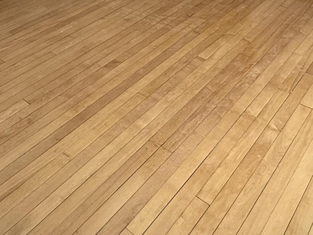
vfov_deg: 26.3
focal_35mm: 44
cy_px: -94
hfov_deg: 42.9
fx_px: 398
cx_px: 176
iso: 125
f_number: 2.2
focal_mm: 2.22
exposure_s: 1/99
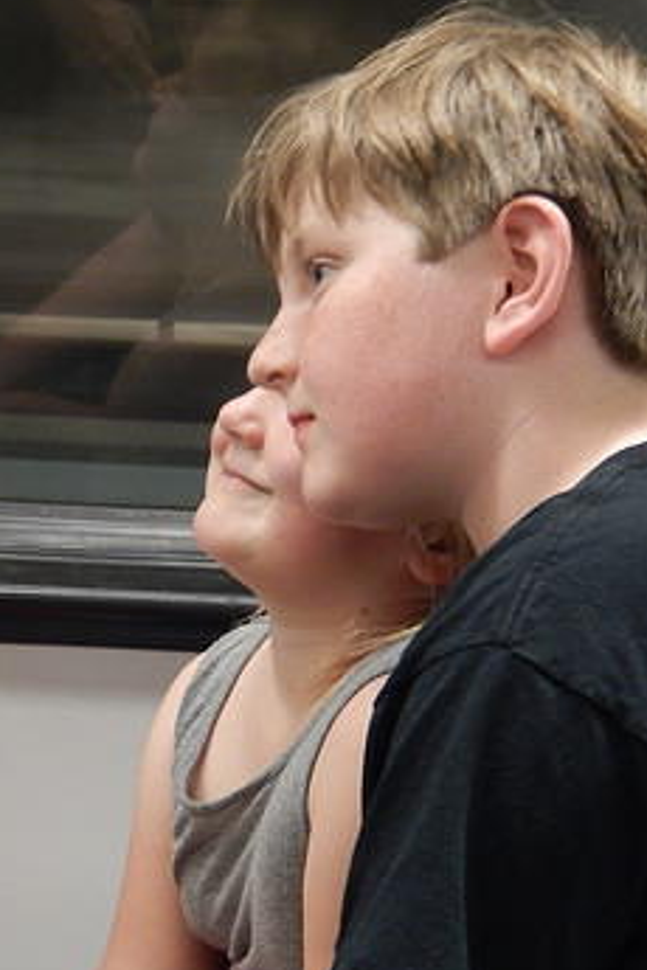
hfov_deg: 9.7
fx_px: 3801
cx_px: 62
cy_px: 517
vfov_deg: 14.6
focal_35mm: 141
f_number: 4.9
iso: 400
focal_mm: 13.1
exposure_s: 1/10
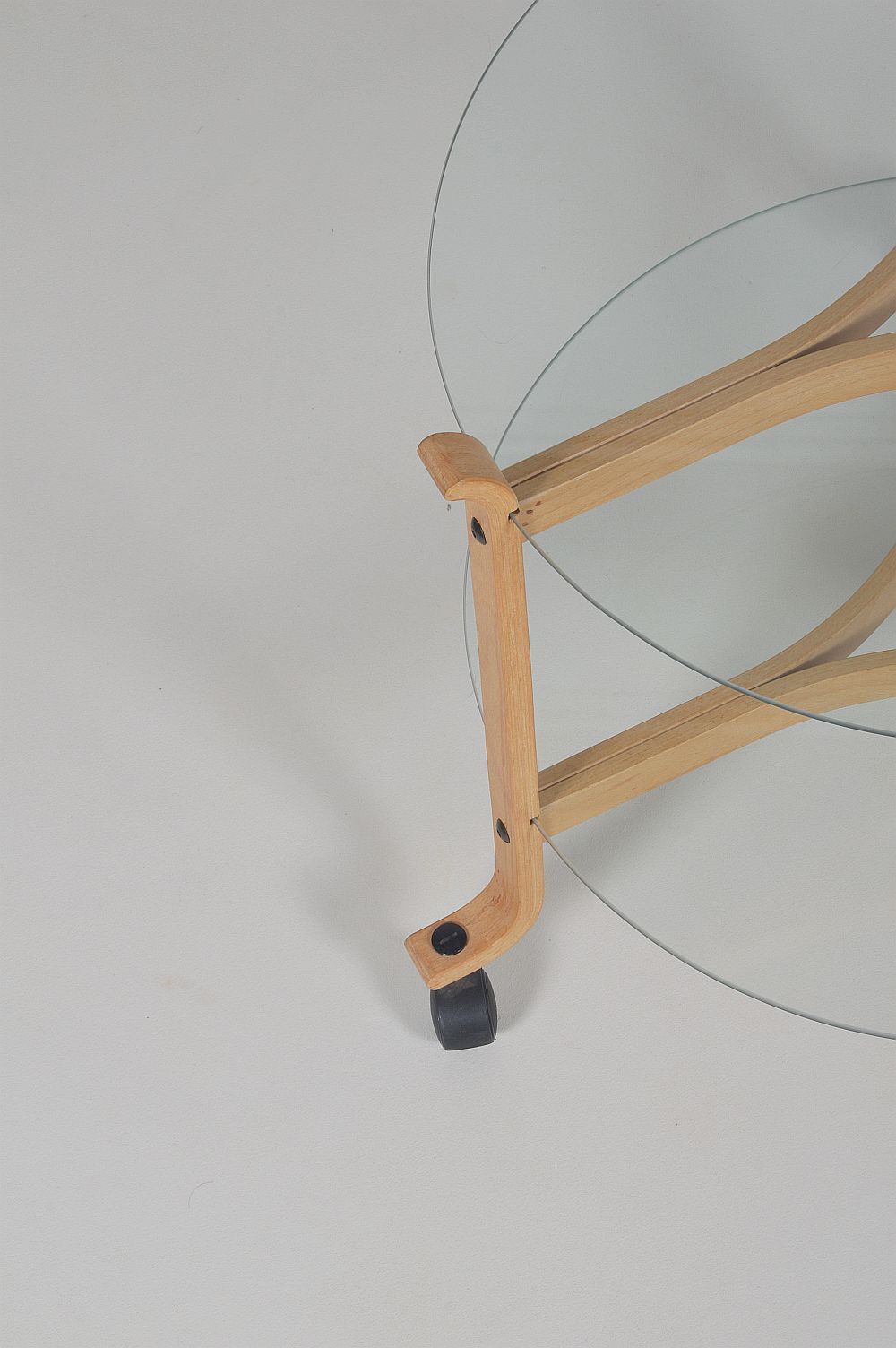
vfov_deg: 16.1
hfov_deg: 10.7
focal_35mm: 128
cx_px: 448
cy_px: 674
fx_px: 4768
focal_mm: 85
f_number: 22
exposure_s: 1/125
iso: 100
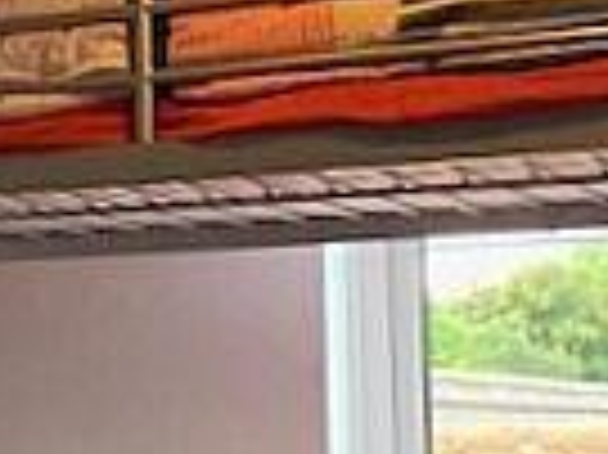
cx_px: -243
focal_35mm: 123
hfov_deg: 15.1
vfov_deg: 12.0
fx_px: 2158
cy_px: 283
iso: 80
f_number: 1.8
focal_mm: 4.25
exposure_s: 1/50
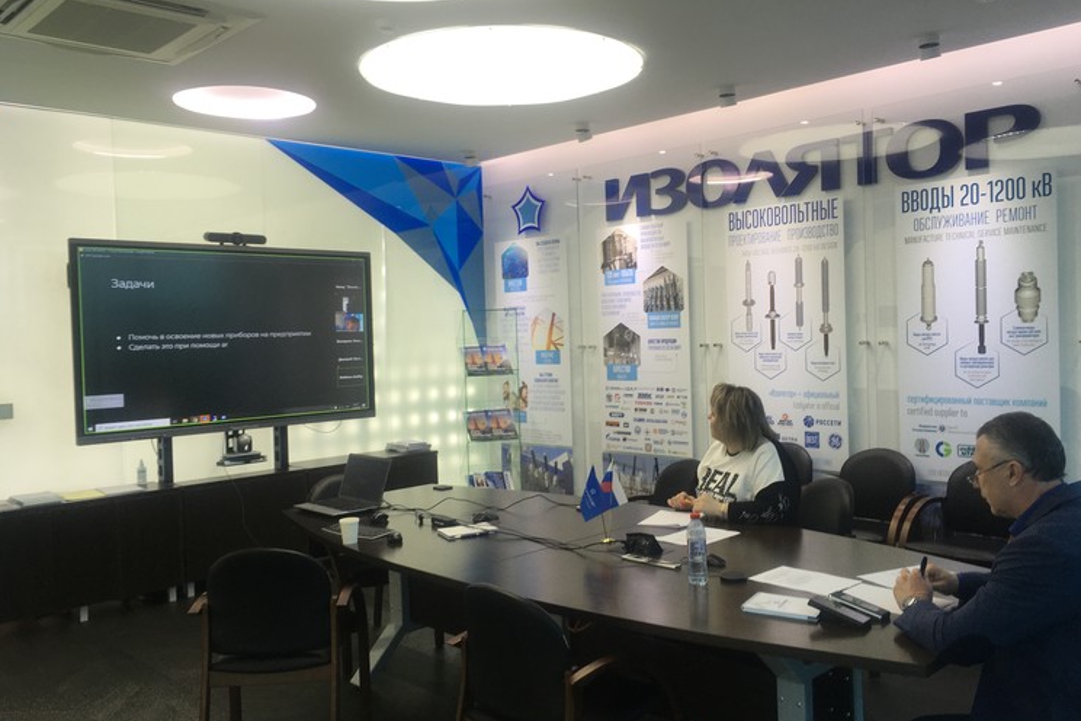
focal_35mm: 31
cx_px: 547
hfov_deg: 60.3
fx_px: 931
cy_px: 358
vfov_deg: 42.3
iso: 25
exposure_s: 1/50
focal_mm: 4.15
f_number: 2.2
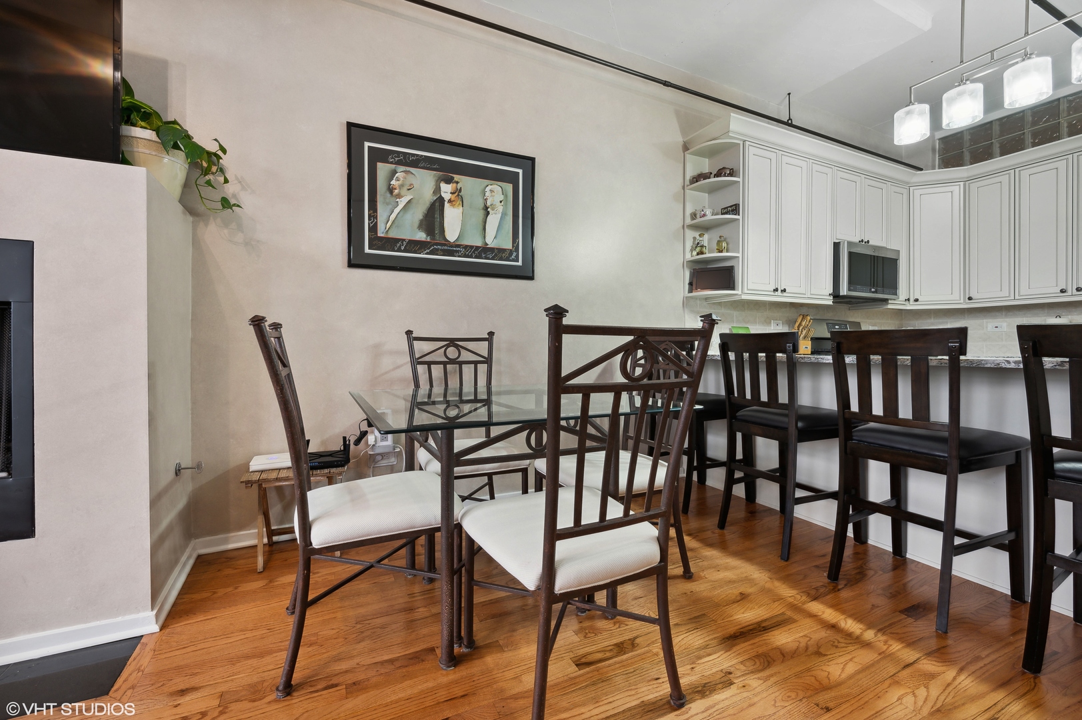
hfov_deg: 104.3
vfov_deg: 81.1
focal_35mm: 14
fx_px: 421
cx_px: 541
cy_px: 360
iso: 400
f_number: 8
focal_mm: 14
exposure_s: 1/30
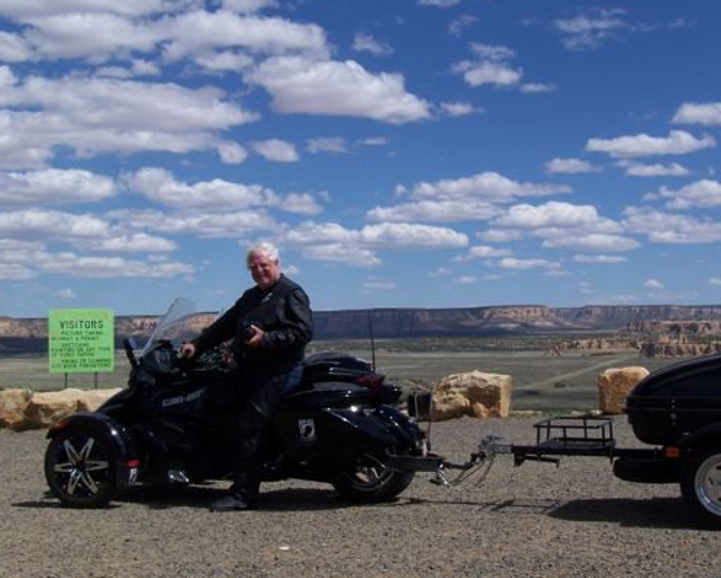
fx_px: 1046
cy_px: 286
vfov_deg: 30.9
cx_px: 421
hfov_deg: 37.9
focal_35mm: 49
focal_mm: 6.4
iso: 64
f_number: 7.1
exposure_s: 1/400
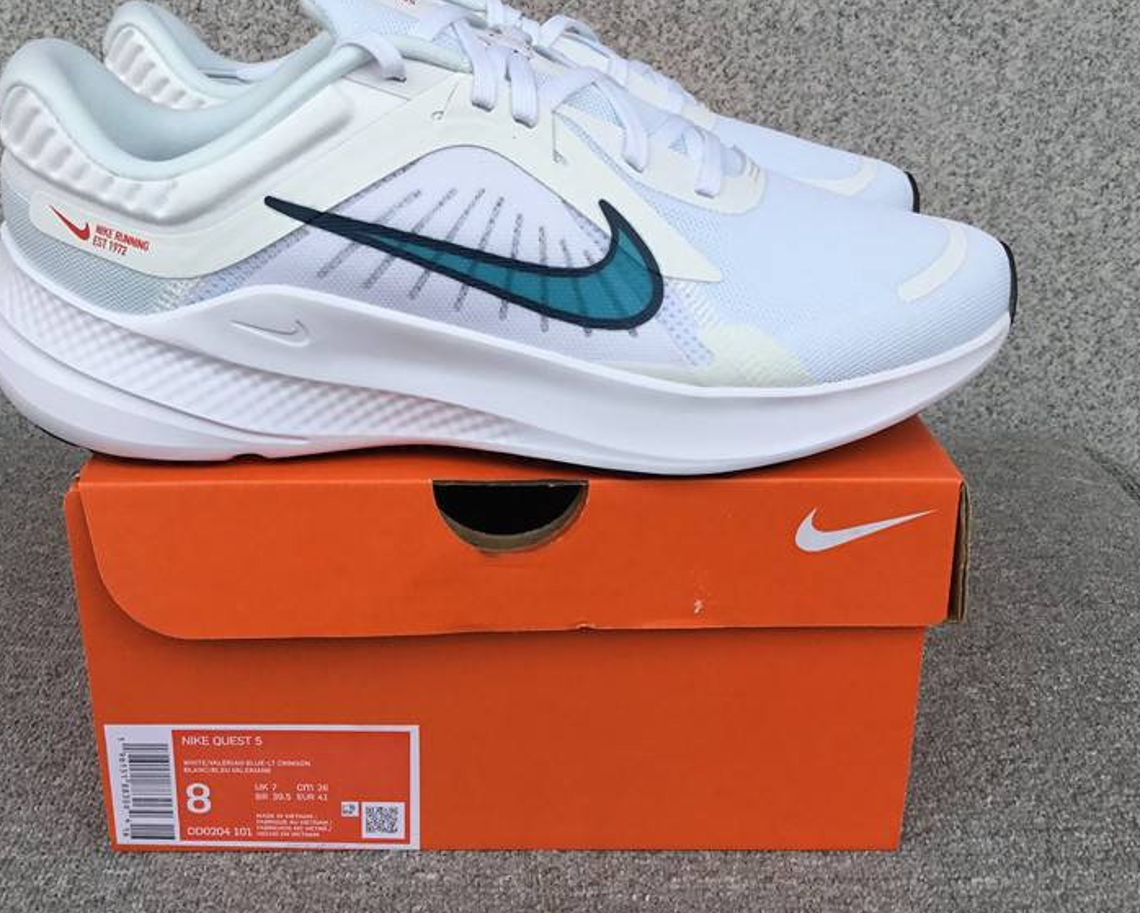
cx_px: 514
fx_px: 1316
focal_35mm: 39
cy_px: 390
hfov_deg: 46.8
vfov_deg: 38.2
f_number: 2.4
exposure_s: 1/362
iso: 25
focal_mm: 3.3
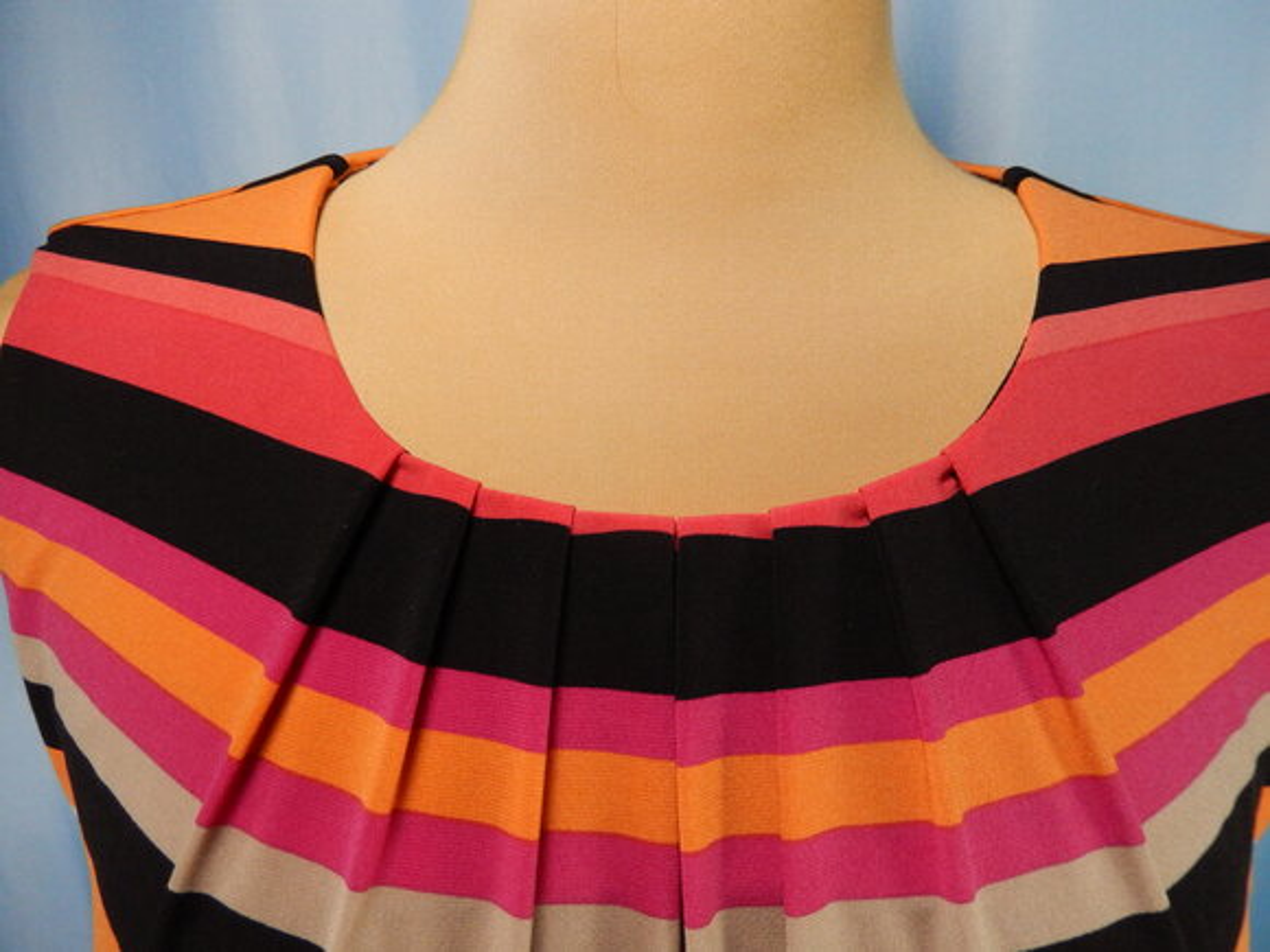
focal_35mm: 25
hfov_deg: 69.4
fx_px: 917
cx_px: 635
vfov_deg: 54.9
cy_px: 476
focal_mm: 4.5
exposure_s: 1/25
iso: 400
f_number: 3.4
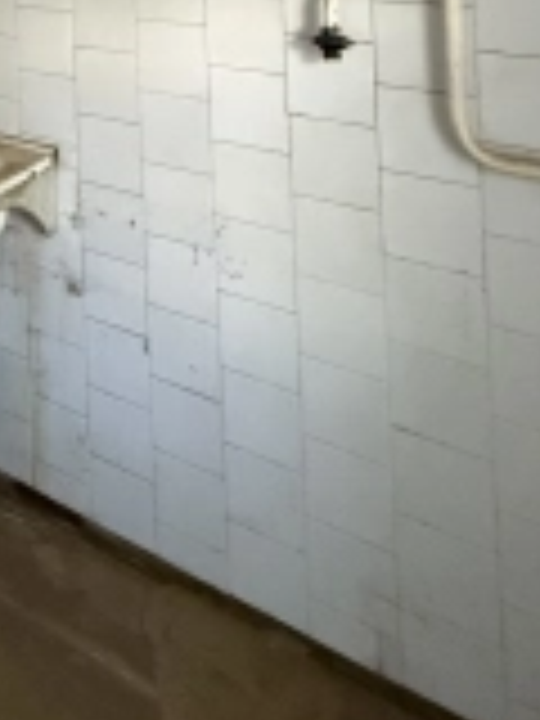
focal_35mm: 41
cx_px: -101
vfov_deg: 35.9
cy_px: -140
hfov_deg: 30.2
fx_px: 853
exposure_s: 1/60
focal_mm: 2.22
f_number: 2.2
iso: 1250
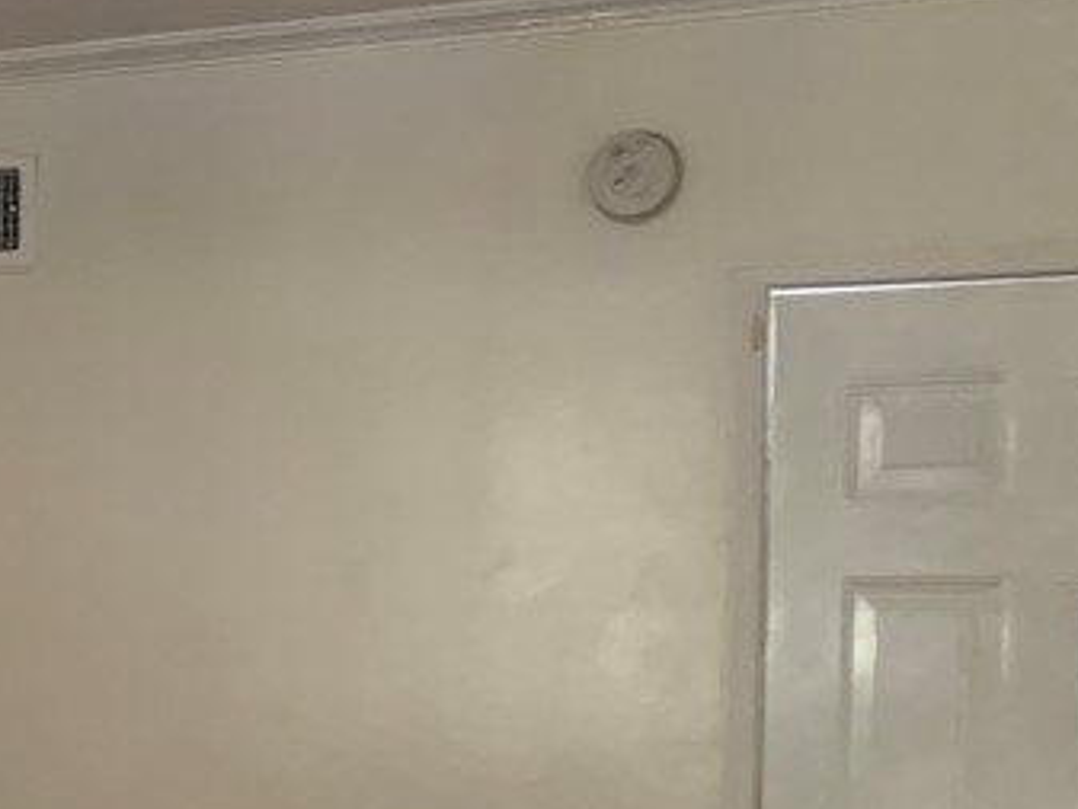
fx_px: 2461
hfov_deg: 23.1
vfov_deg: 18.2
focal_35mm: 79
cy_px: 796
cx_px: -128
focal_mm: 4.25
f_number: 1.8
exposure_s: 1/40
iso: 320
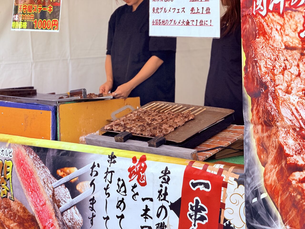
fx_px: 1057
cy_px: 114
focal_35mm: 120
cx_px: 152
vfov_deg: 12.3
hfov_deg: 16.4
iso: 64
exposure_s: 1/387
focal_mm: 15.66
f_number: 2.8
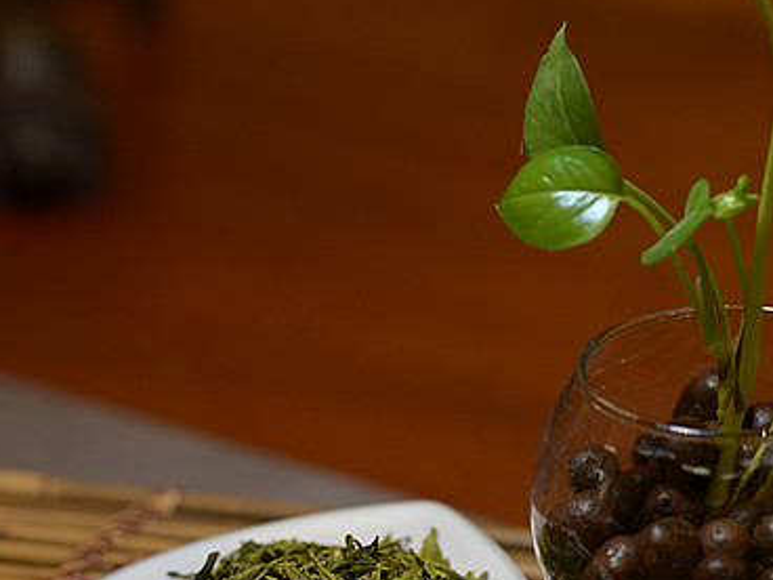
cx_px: 477
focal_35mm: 255
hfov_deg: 7.8
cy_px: 256
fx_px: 5694
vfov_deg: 5.8
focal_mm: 122
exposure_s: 1/125
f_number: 2.8
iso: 500
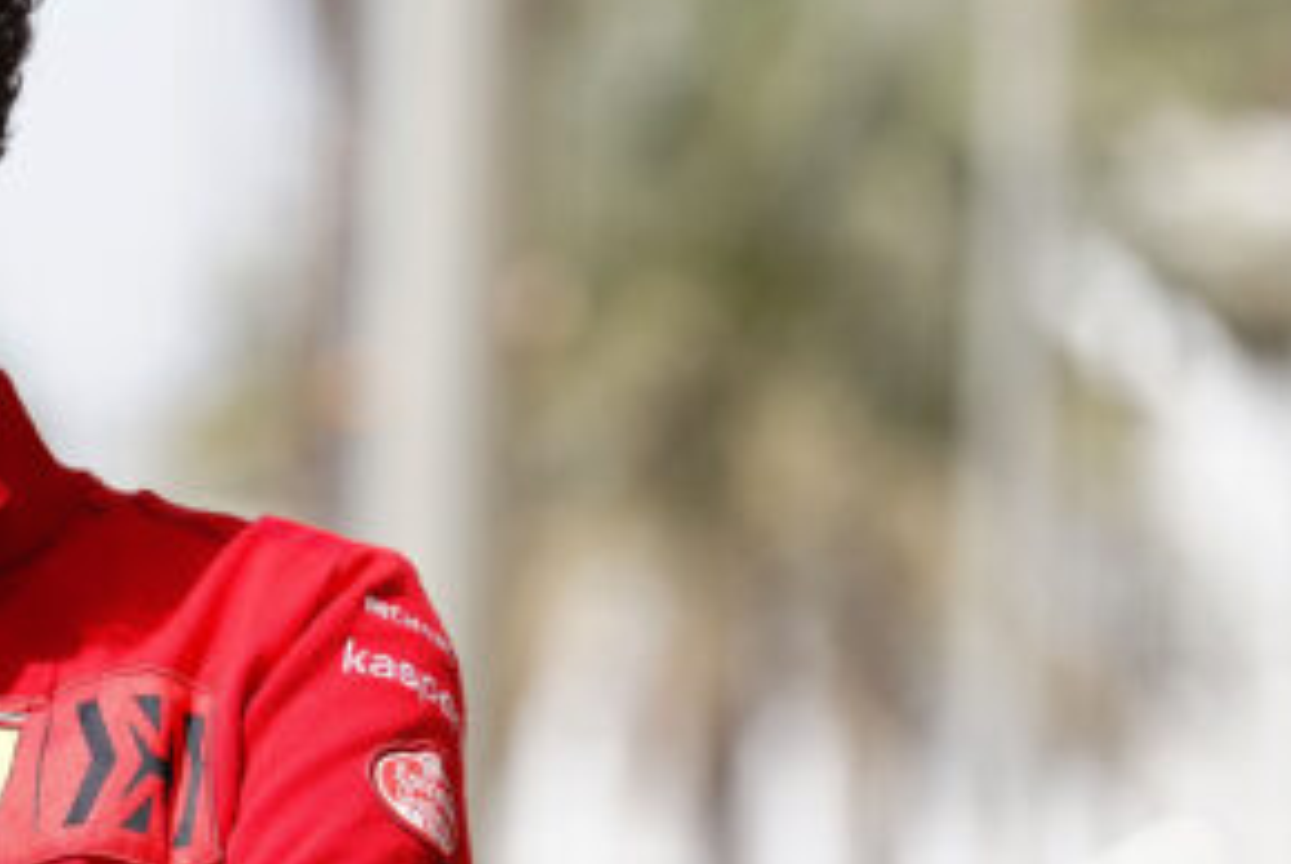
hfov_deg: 4.2
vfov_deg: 2.8
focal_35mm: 492
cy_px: 762
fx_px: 17661
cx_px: -40
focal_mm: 186
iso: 320
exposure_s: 1/2000
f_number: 4
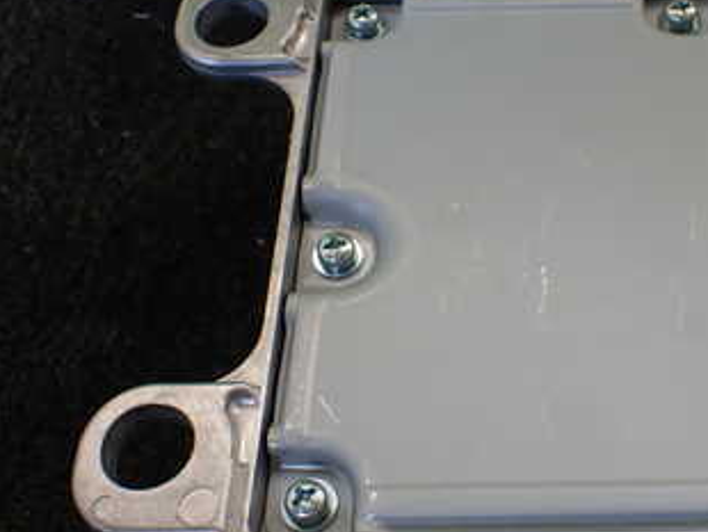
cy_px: 260
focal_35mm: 58
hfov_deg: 32.3
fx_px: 1187
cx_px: 569
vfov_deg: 25.3
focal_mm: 5.4
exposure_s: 1/125
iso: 100
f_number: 3.2
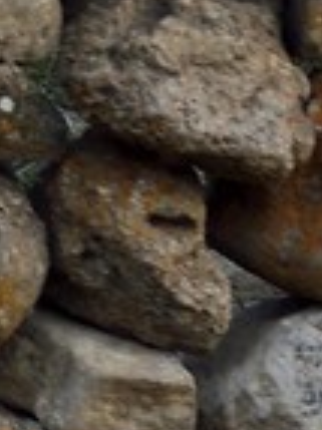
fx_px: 9378
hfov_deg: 1.9
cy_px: -818
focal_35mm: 755
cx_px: -1794
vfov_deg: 2.6
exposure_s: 1/80
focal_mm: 70
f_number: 9
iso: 400
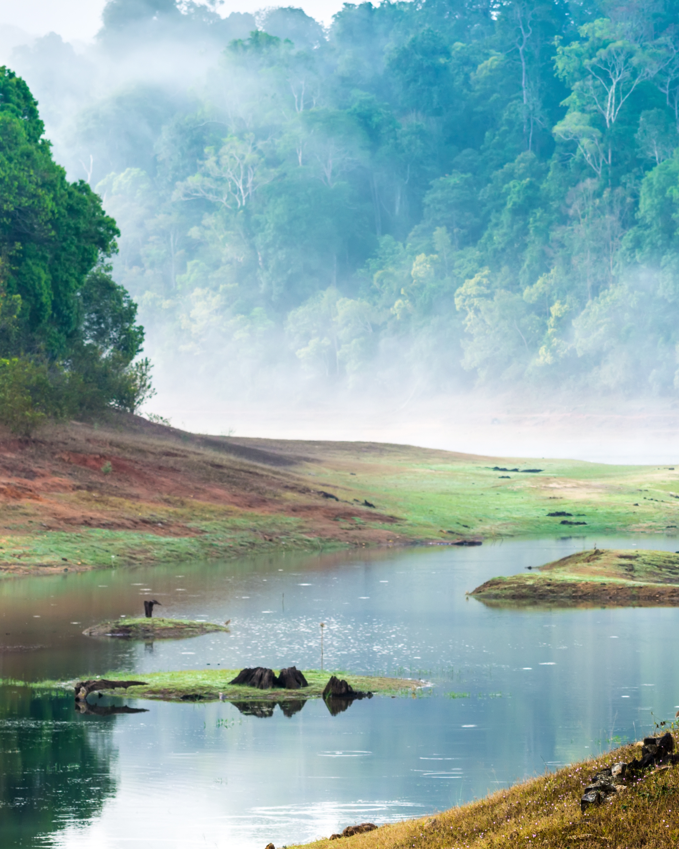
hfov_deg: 8.0
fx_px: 4823
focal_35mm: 192
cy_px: 283
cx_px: 815
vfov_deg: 10.0
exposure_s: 1/160
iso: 100
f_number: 5
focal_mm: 70
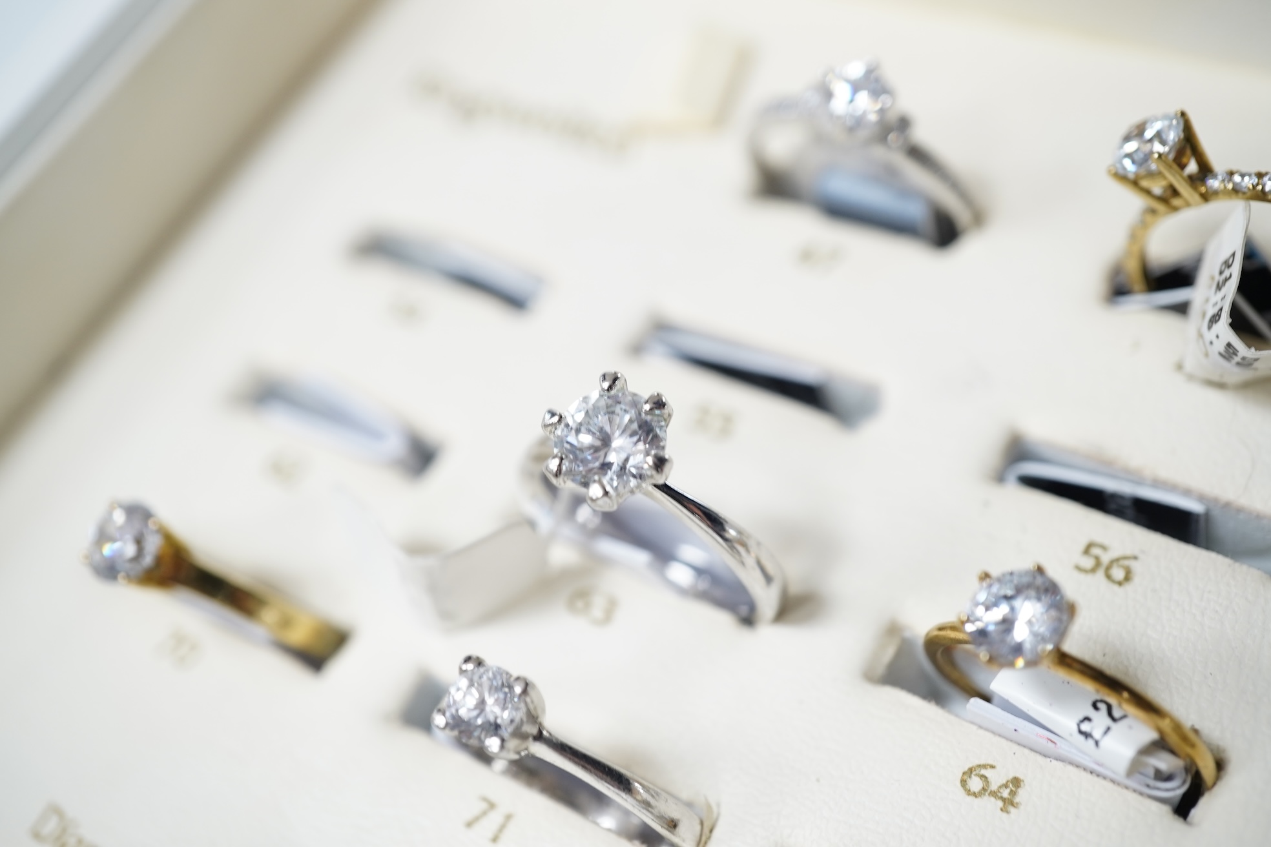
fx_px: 1589
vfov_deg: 29.9
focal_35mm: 45
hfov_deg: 43.6
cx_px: 636
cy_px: 424
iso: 500
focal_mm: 30
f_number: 7.1
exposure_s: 1/30
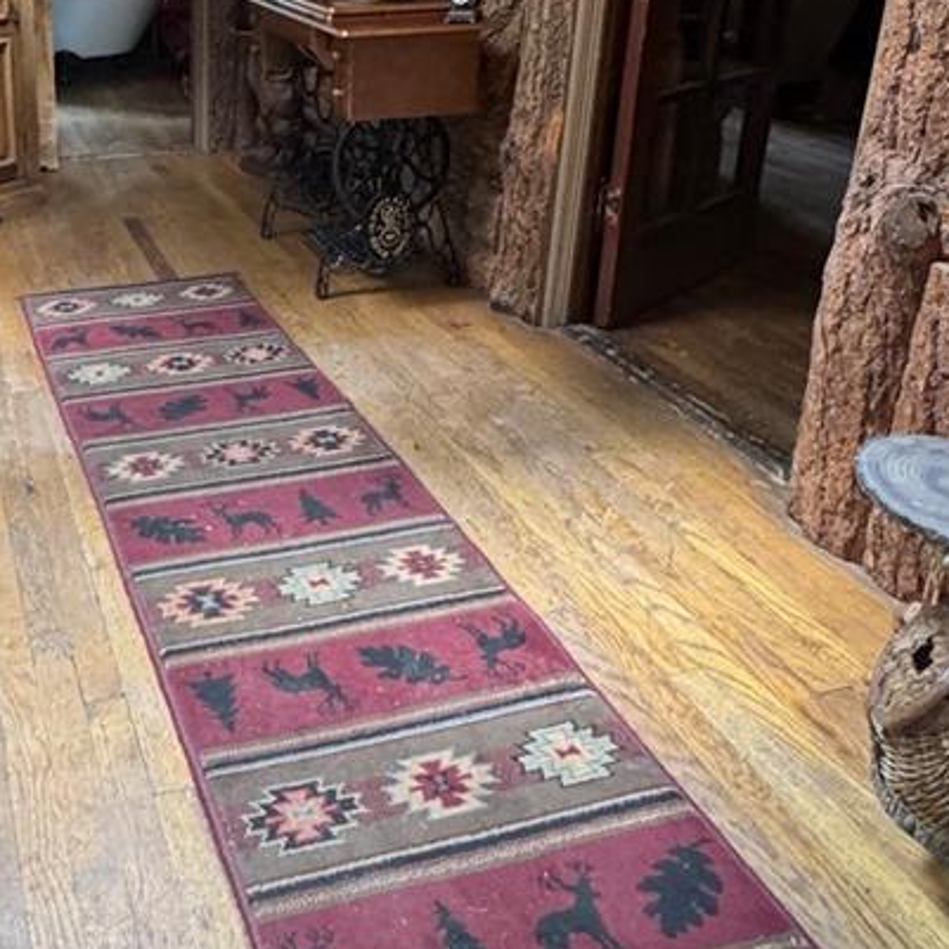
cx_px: 189
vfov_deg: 43.4
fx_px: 1148
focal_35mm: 37
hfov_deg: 42.9
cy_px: 232
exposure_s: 1/60
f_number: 2.2
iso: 400
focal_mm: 2.22
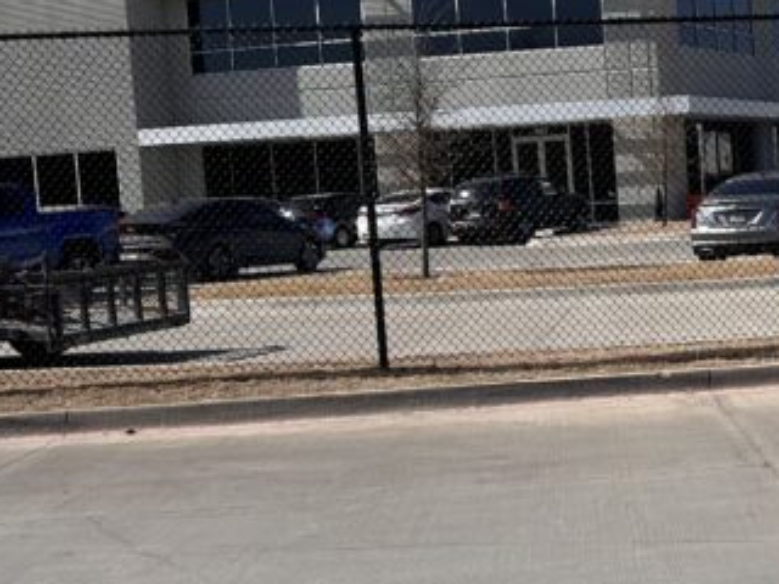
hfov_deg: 23.7
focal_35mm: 75
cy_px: 307
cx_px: 930
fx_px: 1688
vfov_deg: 19.6
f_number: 1.78
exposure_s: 1/6623
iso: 80
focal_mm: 6.86
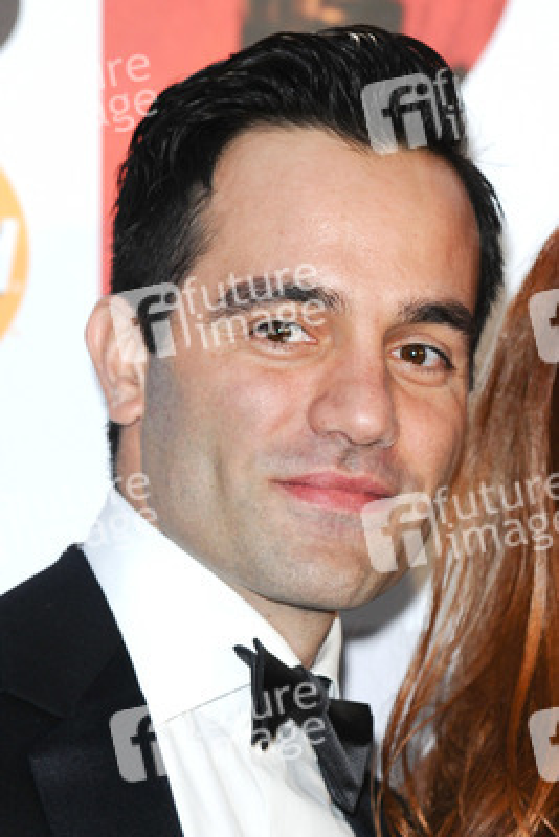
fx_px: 6108
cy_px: 418
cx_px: 280
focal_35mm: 262
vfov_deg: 7.8
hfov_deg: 5.2
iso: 320
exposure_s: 1/250
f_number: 4.5
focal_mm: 175
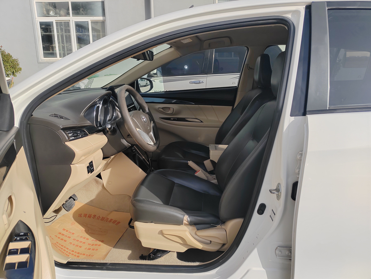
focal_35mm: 27
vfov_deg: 51.4
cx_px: 186
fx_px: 289
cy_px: 140
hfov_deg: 65.3
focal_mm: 6.14
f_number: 1.8
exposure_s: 1/750
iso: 100
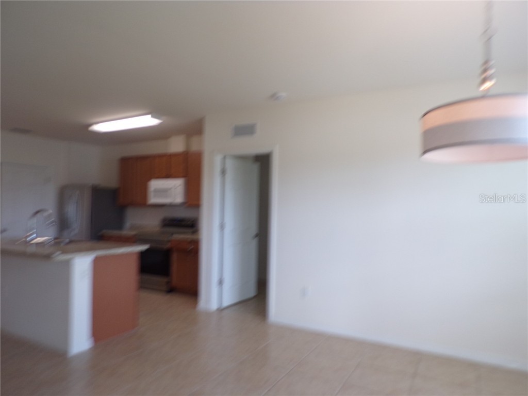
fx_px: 366
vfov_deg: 56.8
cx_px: 264
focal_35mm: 24
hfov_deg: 71.6
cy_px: 198
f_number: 3
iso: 80
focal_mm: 4.3
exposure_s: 1/38
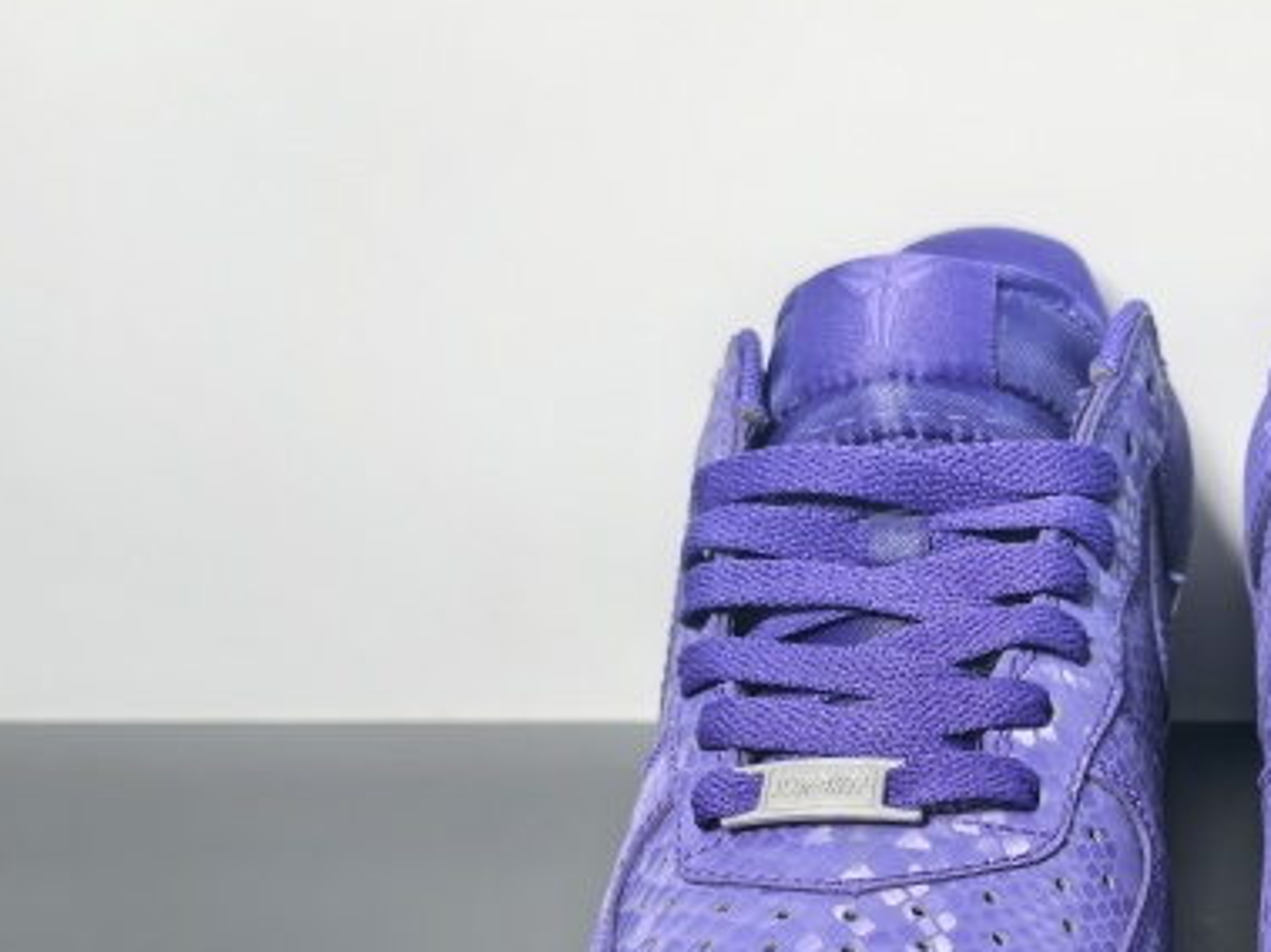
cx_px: 1197
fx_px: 2092
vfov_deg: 25.0
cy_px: 838
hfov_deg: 31.8
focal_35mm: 57
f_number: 2
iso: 400
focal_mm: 6.98
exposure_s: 1/2123
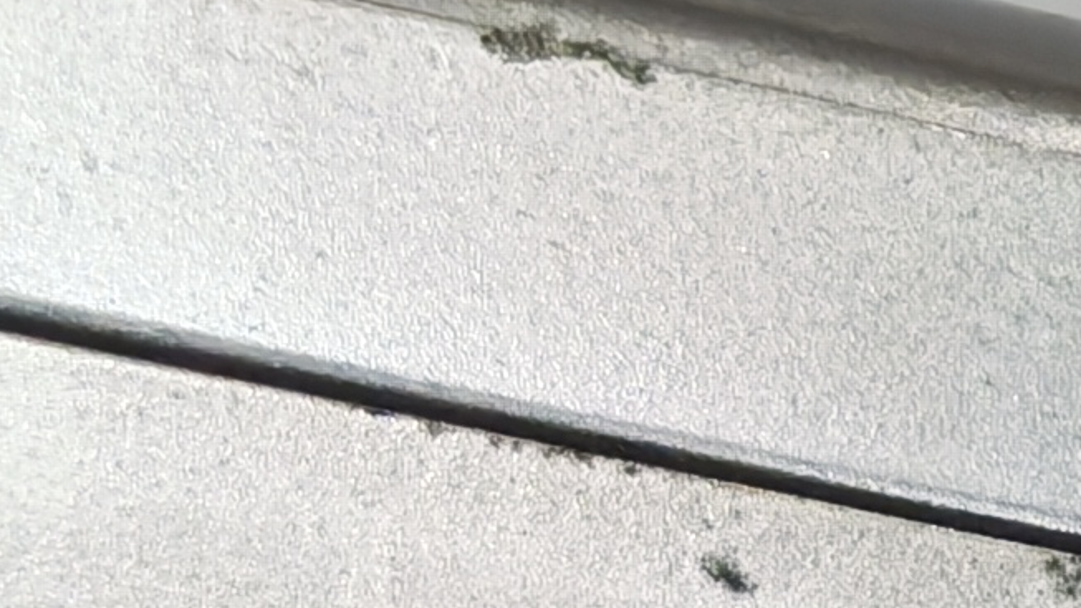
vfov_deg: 3.6
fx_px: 9400
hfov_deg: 6.2
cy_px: 1496
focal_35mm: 328
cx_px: 2761
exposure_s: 1/100
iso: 250
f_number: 2
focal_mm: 6.83
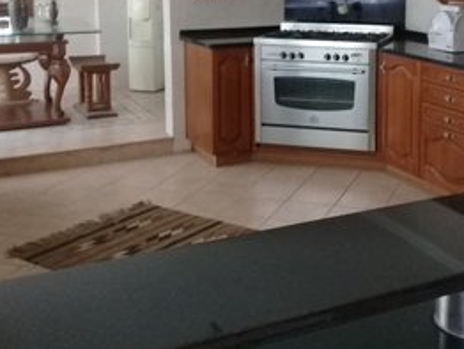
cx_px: 341
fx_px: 724
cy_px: 66
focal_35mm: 54
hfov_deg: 34.8
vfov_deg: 26.5
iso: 250
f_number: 2.2
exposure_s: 1/17
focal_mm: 3.3
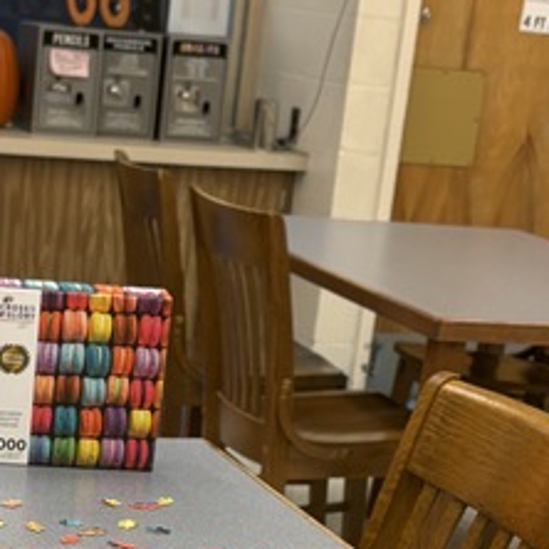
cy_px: 678
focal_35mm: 106
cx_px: 77
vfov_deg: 15.7
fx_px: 1902
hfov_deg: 16.3
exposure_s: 1/120
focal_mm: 5.96
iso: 125
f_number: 1.6
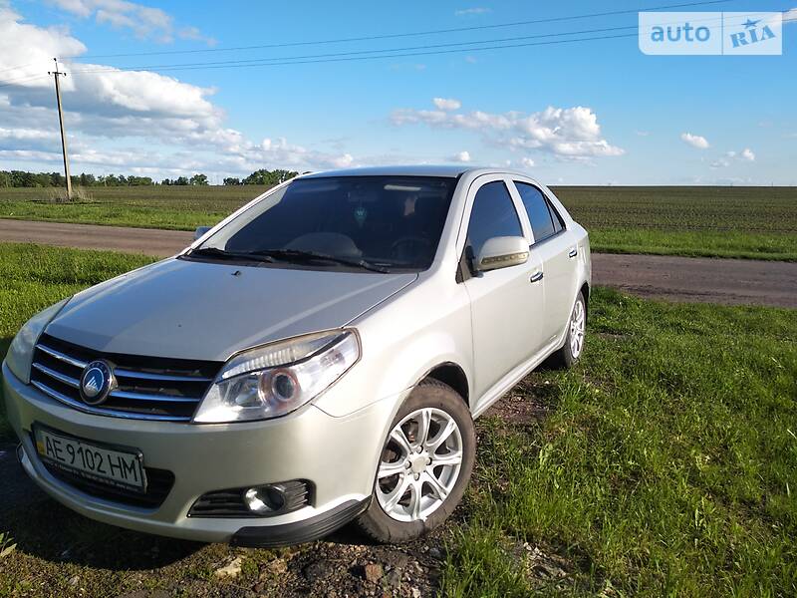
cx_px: 398
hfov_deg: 67.3
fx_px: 599
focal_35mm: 26
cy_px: 299
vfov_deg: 53.1
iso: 100
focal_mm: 3.8
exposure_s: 1/905
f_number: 2.2
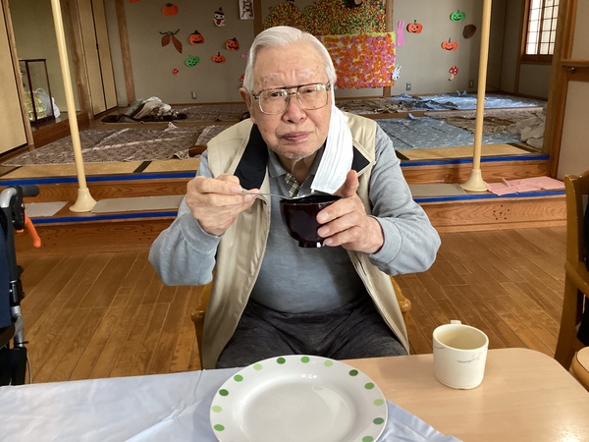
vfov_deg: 45.4
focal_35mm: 31
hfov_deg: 58.4
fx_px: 527
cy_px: 221
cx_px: 294
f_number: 2.4
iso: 250
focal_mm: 3.3
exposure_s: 1/60
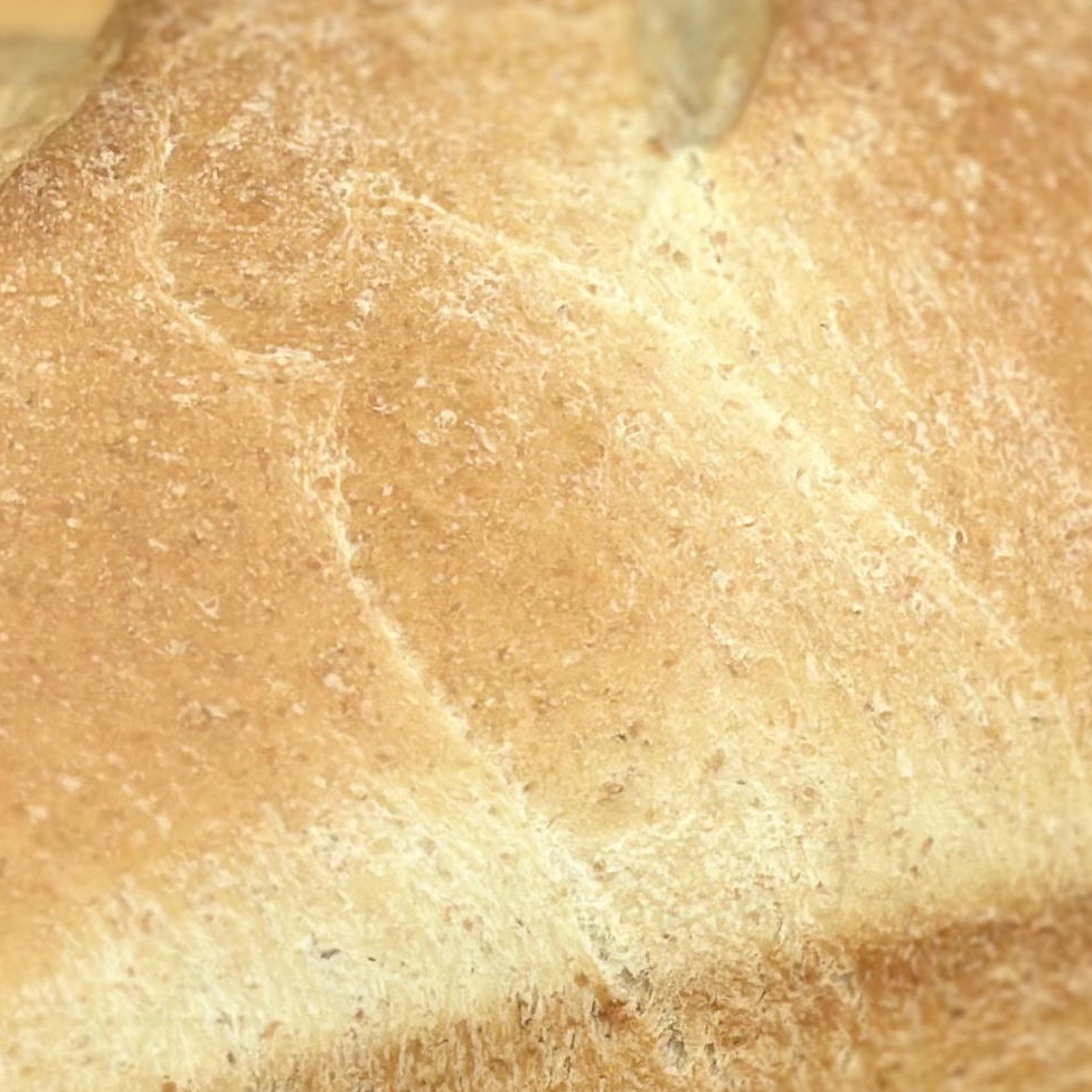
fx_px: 5960
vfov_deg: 10.4
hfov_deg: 10.5
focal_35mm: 167
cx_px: 398
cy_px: 881
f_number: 1.78
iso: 80
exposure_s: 1/368
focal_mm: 6.86
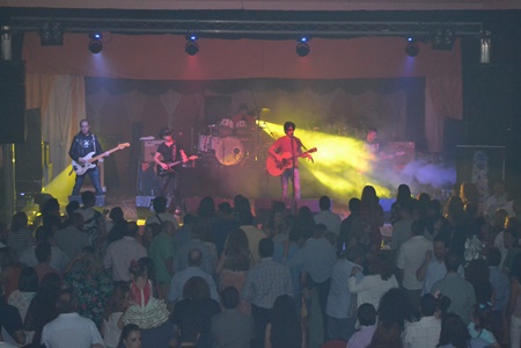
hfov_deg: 24.6
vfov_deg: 16.6
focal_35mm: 82
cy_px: 174
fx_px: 1194
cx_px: 260
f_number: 5.6
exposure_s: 1/60
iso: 3200
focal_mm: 55
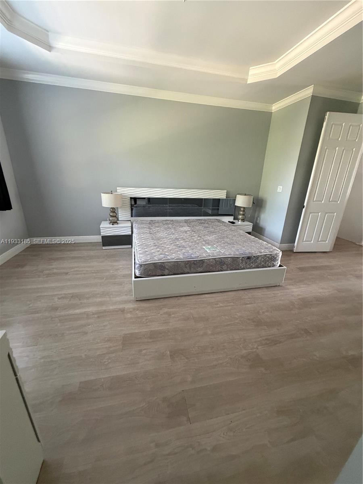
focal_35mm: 14
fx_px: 196
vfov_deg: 102.1
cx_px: 182
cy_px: 242
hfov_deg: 85.7
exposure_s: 1/60
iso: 500
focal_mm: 2.22
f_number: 2.2
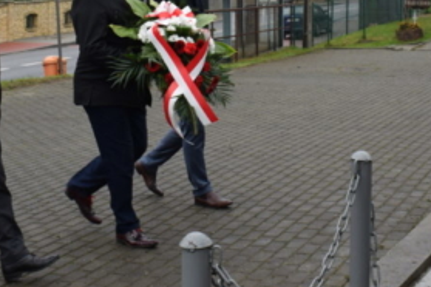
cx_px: 209
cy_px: -10
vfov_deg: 16.8
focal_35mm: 79
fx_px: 947
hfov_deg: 25.6
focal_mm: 23
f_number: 5.6
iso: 400
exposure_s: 1/125
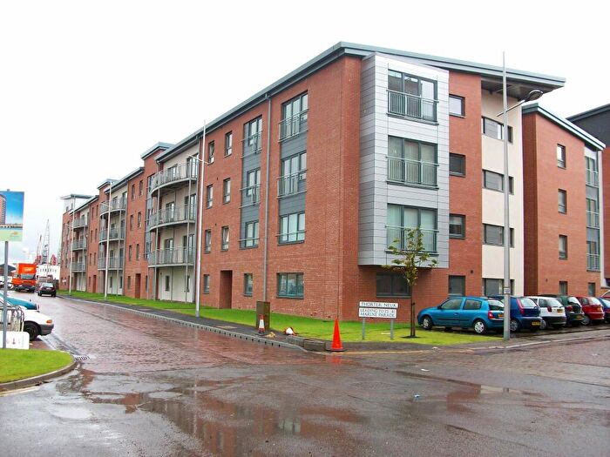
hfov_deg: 54.0
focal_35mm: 34
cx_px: 305
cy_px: 228
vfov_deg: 41.8
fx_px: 599
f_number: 2.8
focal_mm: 5.7
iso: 80
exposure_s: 1/235
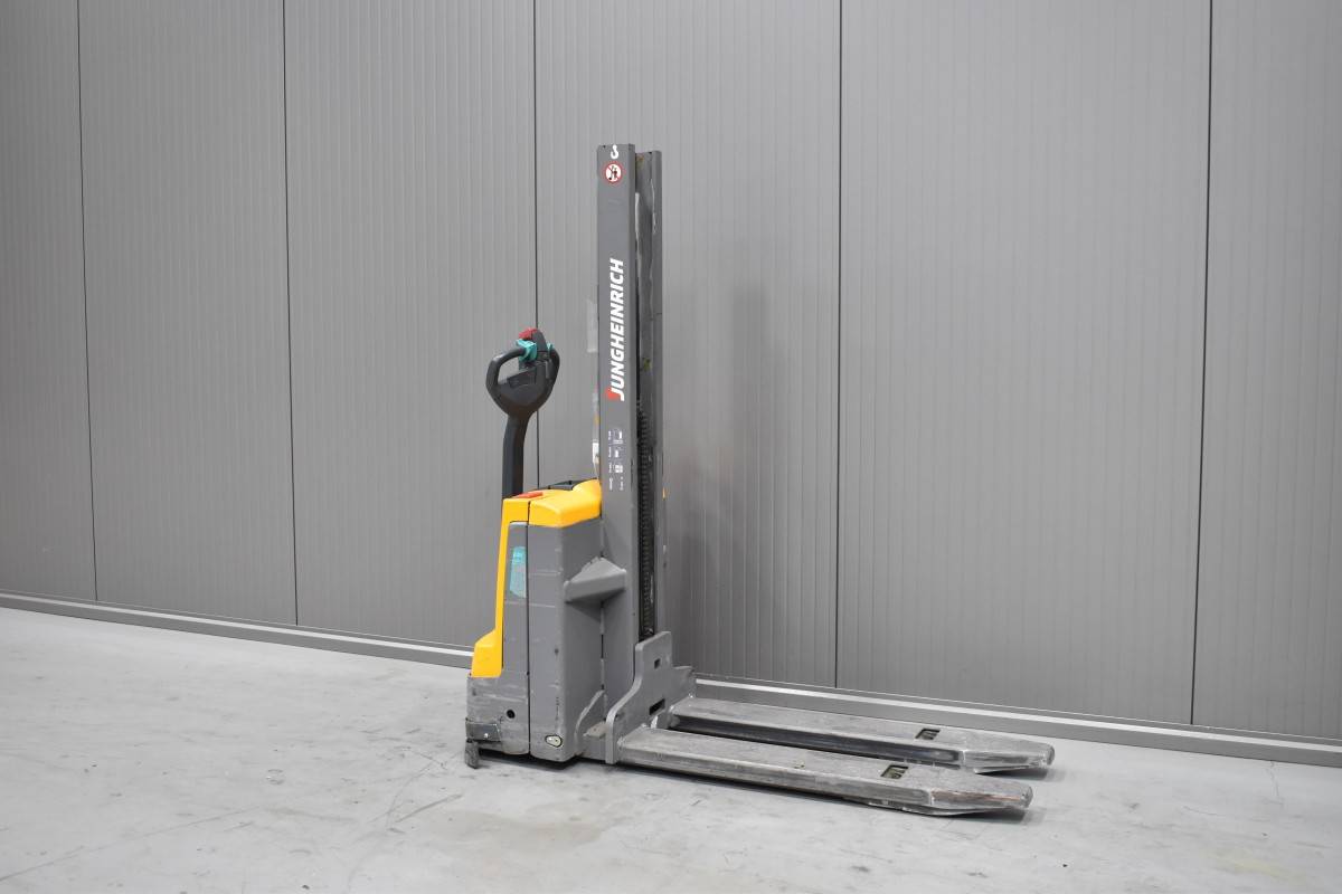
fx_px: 1342
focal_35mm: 36
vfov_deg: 36.9
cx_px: 671
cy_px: 447
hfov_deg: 53.1
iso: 1250
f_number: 5
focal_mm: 24
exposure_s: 1/40
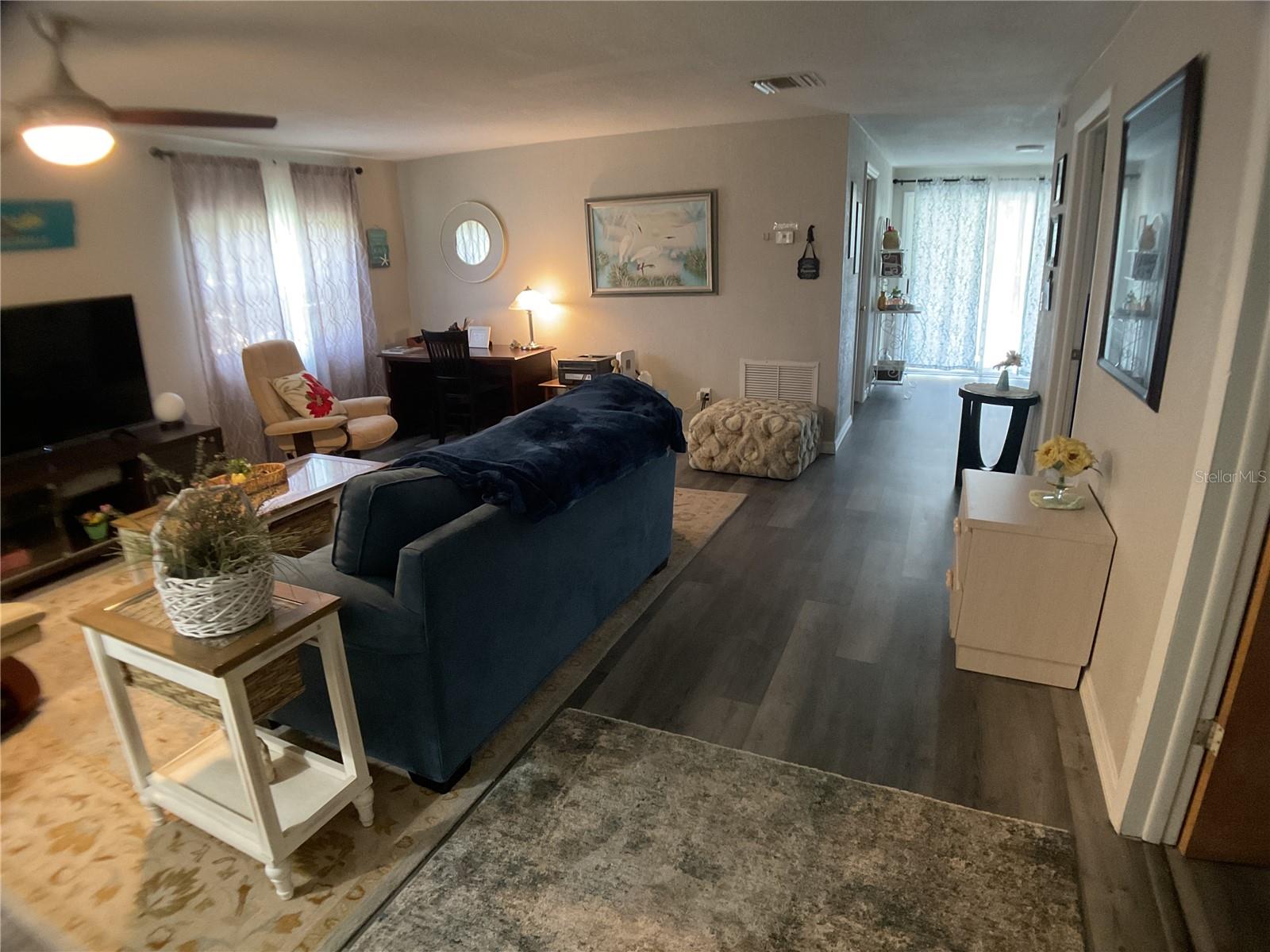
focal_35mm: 29
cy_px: 476
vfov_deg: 48.2
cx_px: 635
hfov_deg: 61.7
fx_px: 1064
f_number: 1.8
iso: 250
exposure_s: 1/40
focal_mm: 3
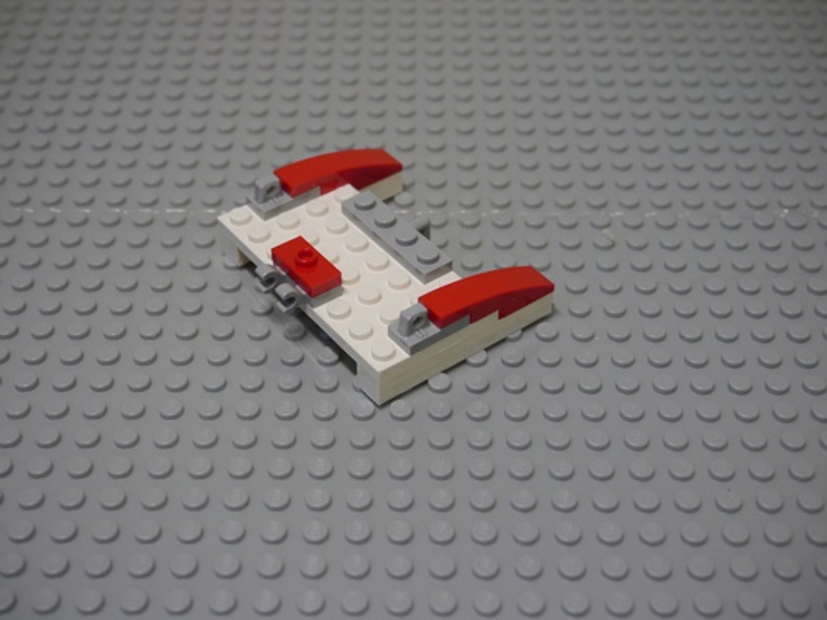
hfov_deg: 35.5
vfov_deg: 27.0
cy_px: 310
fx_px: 1290
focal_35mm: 54
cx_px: 414
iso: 500
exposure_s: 1/60
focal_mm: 27
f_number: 5.2
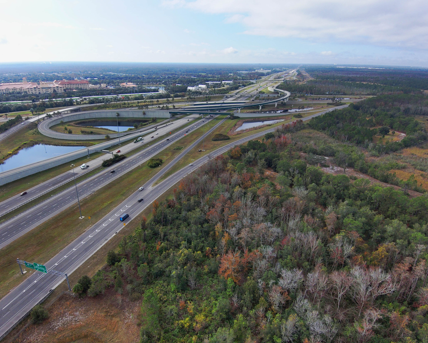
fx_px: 279
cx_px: 212
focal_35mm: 22
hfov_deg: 75.0
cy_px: 171
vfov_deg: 63.1
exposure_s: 1/1612
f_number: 2.8
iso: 101
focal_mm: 3.7
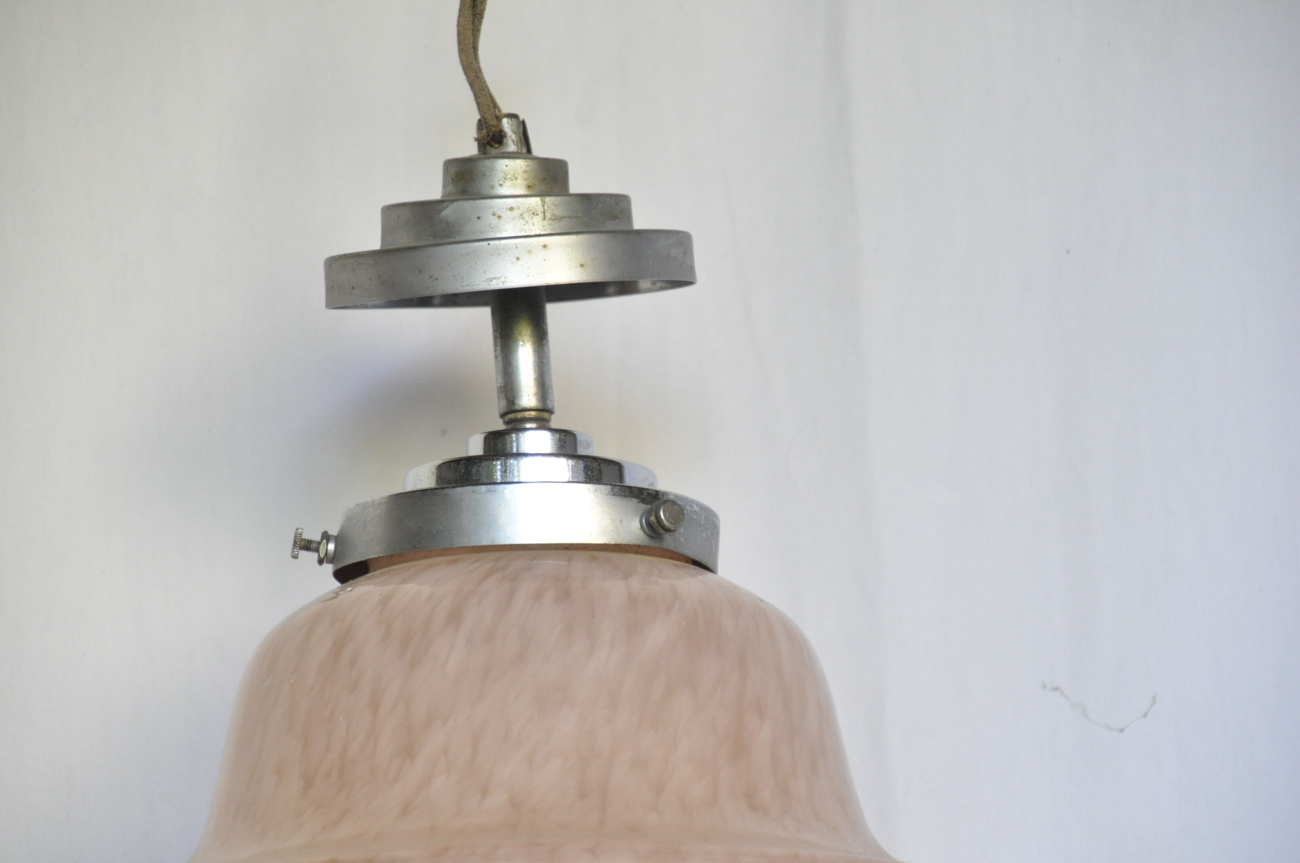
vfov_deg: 5.5
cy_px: 432
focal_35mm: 248
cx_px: 650
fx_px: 8927
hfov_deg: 8.3
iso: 1600
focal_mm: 165
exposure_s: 1/60
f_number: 6
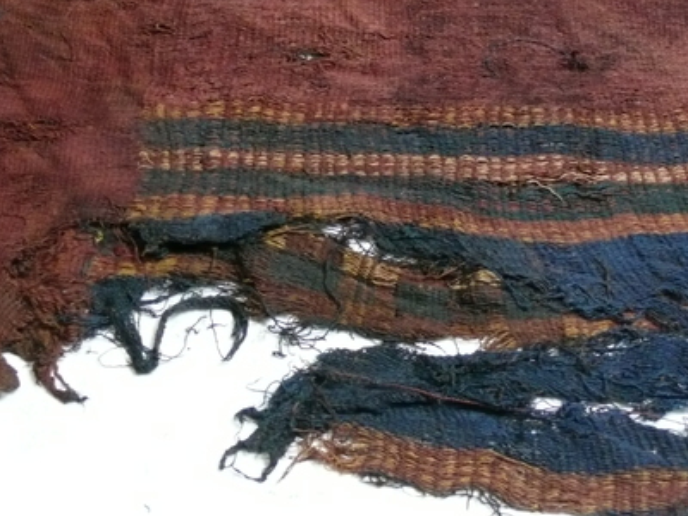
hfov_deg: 26.3
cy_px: 112
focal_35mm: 74
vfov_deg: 19.7
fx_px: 1471
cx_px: 399
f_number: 2.8
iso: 400
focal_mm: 7.9
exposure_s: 1/30
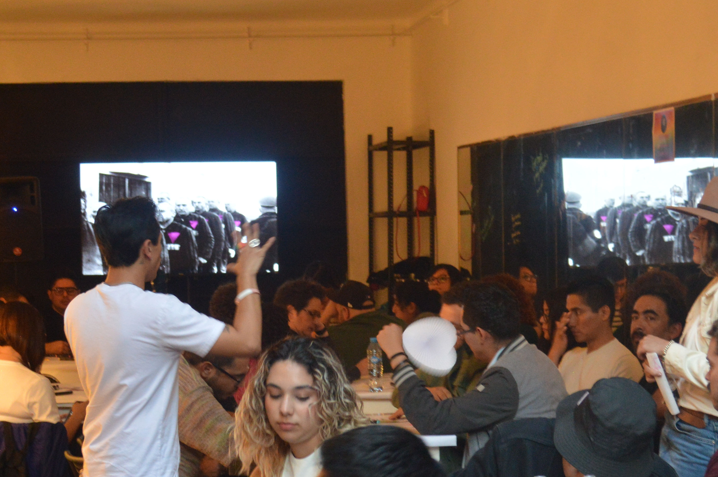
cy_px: 358
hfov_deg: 20.4
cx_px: 361
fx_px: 1993
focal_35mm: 100
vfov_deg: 13.6
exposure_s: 1/20
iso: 800
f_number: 4.8
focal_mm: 32
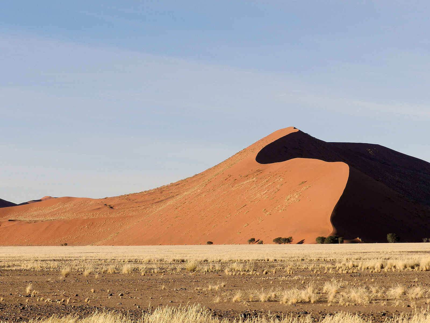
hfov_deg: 17.1
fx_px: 1429
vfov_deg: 12.9
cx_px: 215
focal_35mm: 115
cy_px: 162
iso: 160
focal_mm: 20.5
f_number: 4.8
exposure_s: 1/800
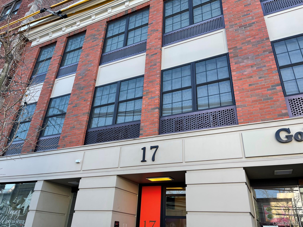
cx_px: 152
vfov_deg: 53.1
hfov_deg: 67.3
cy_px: 114
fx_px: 228
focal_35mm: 26
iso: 32
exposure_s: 1/415
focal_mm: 5.1
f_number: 1.6
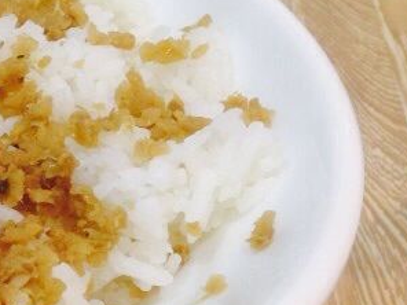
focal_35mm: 95
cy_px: 278
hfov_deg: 18.8
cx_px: -154
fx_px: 1117
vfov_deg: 15.4
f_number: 2.4
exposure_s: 1/20
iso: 80
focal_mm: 4.12
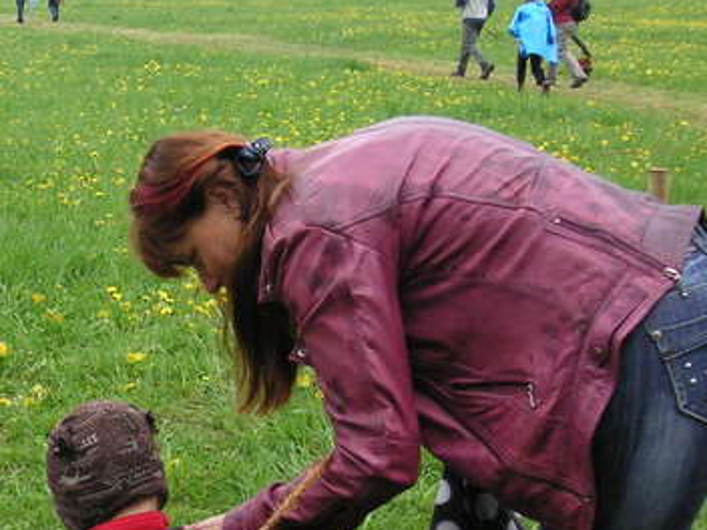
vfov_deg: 17.4
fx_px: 1716
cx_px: 96
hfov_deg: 22.8
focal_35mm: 84
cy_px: 438
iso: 50
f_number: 2.8
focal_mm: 6.1
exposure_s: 1/350
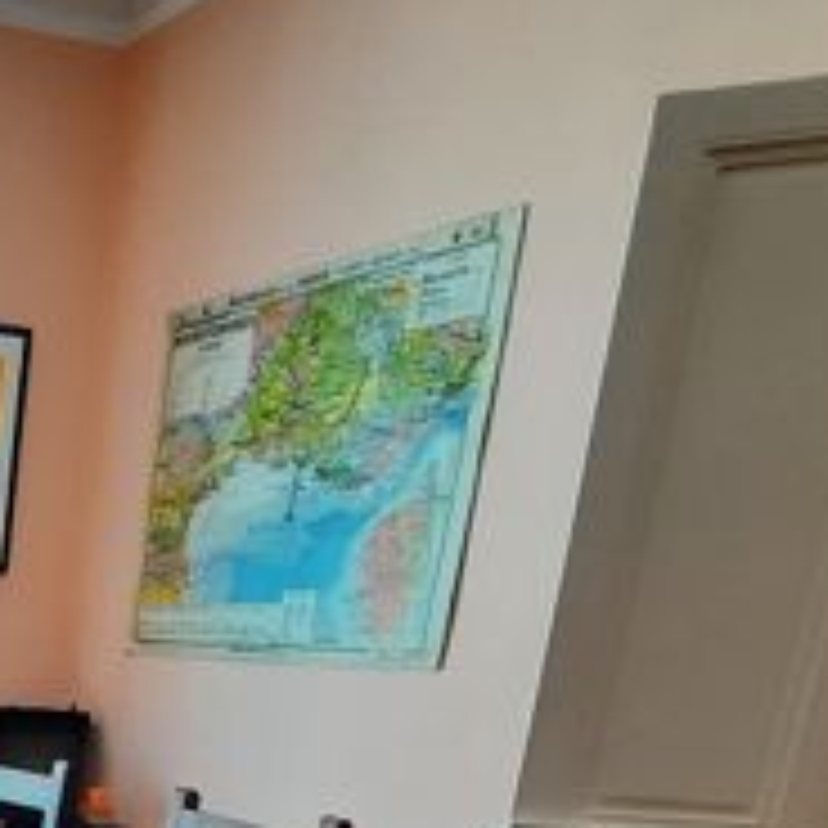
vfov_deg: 31.8
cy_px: 999
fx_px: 1191
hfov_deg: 28.8
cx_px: -326
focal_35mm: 44
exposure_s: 1/50
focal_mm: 1.74
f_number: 2.2
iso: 50
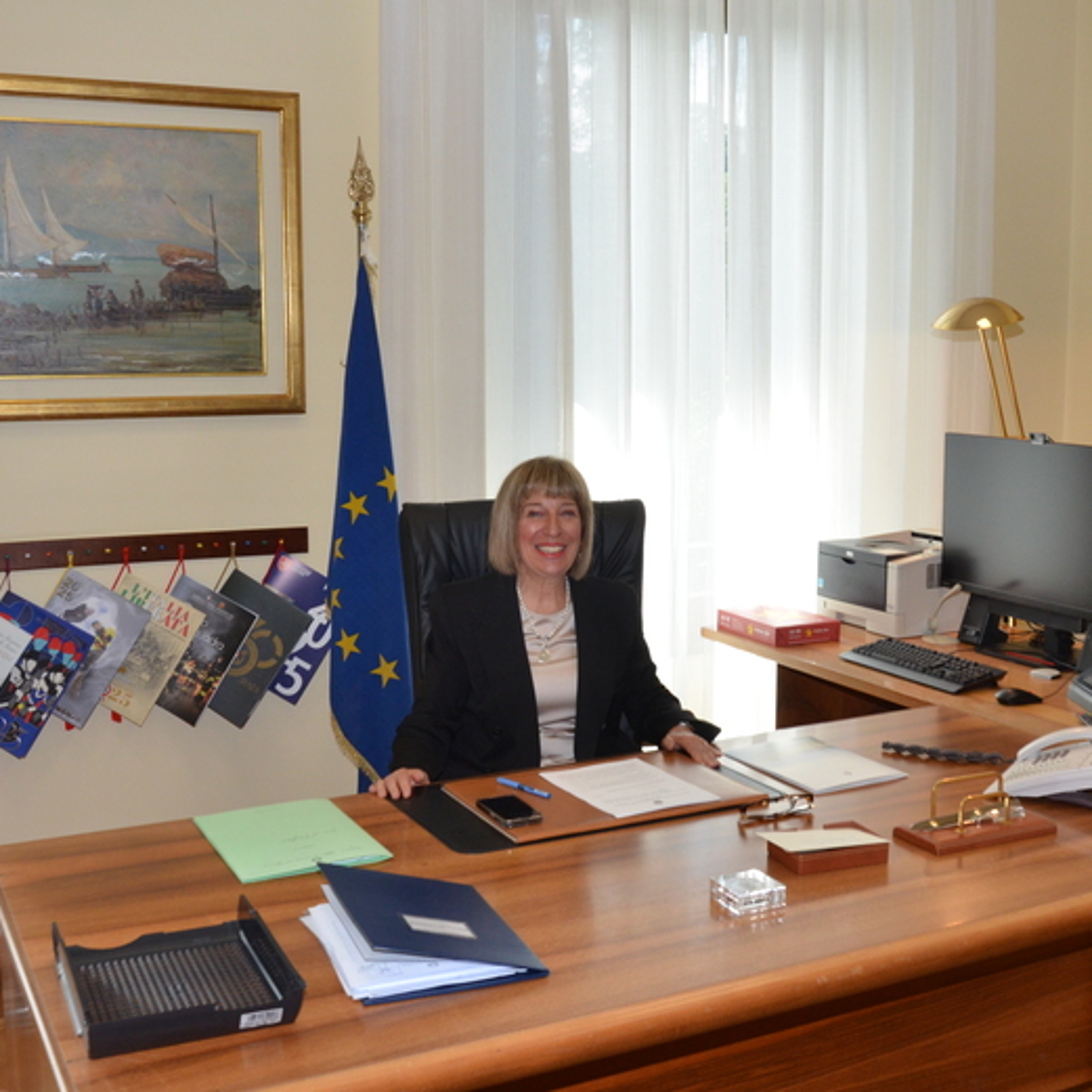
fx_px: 1535
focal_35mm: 43
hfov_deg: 39.1
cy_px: 547
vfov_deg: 39.2
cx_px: 610
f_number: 8
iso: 800
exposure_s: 1/250
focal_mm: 22
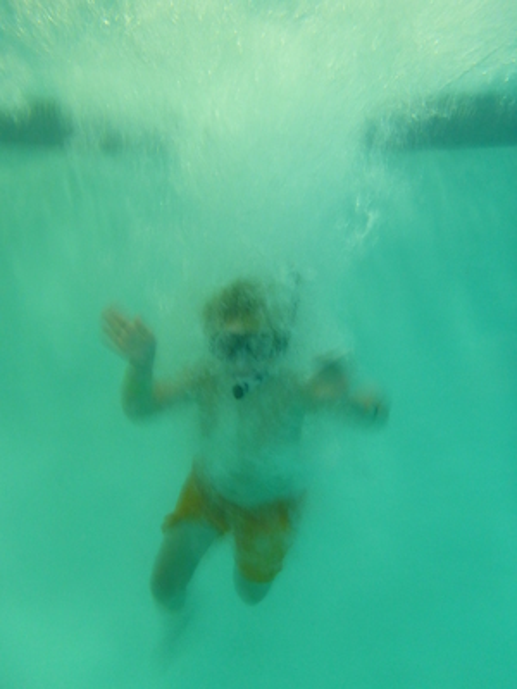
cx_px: 258
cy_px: 344
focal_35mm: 28
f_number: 3.3
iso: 400
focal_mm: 4.9
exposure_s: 1/15
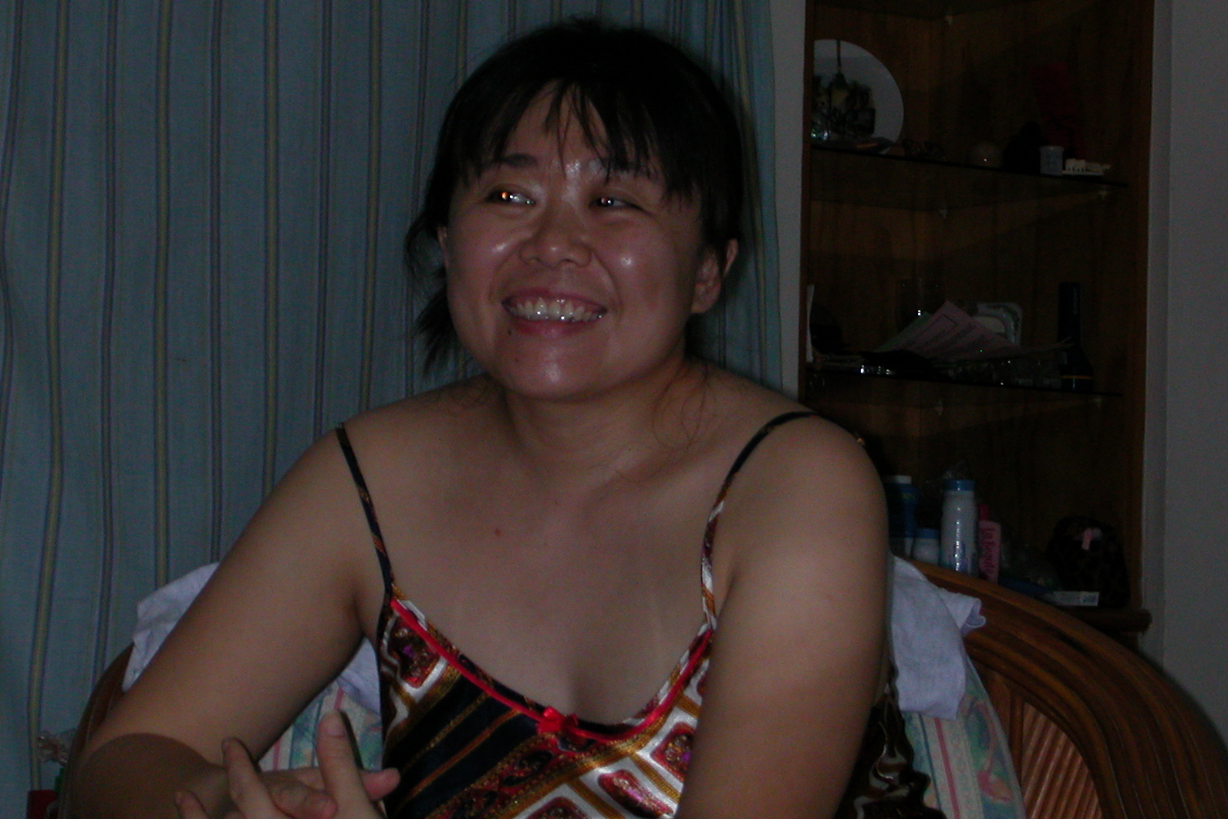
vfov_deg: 11.8
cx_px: 615
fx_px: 3957
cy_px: 391
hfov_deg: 17.6
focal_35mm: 116
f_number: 4.8
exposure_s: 1/59.9
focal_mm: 16.8
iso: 200
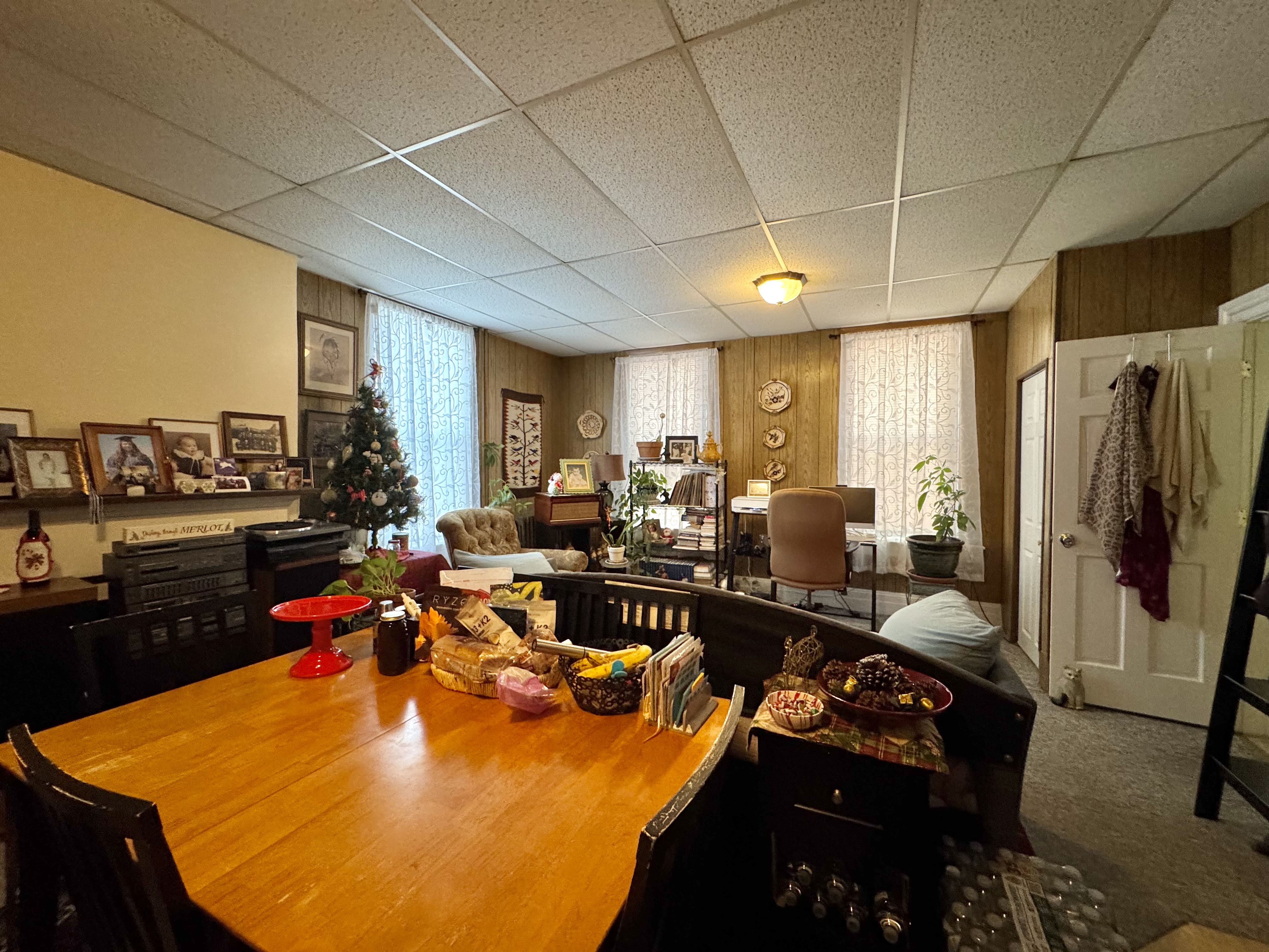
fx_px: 513
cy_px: 476
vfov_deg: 85.7
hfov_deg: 102.1
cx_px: 634
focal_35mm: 14
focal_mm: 2.22
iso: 400
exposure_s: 1/60
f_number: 2.2
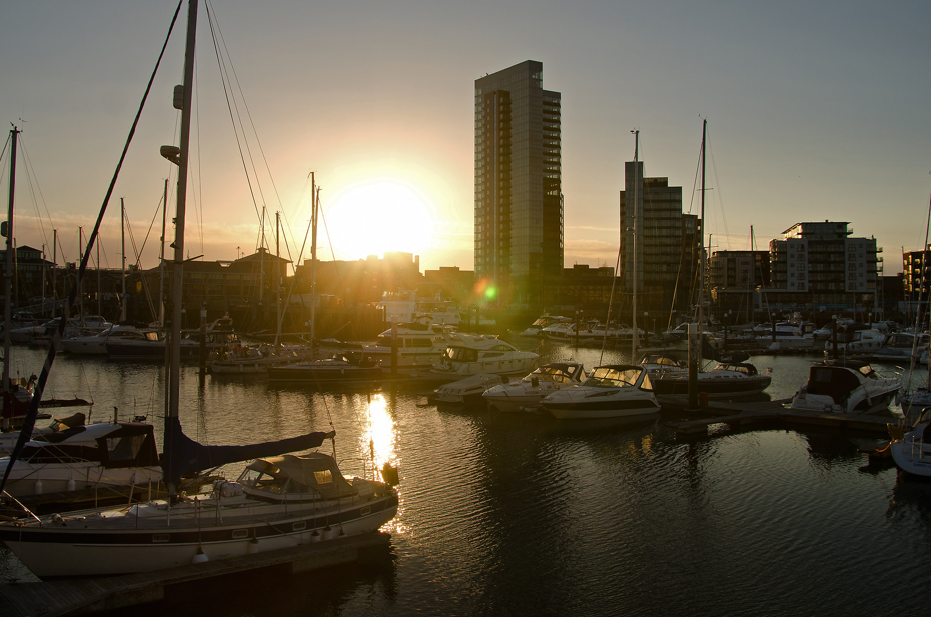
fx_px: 852
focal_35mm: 33
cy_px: 248
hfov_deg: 57.3
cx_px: 447
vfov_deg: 39.6
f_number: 6.3
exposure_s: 1/200
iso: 100
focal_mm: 16
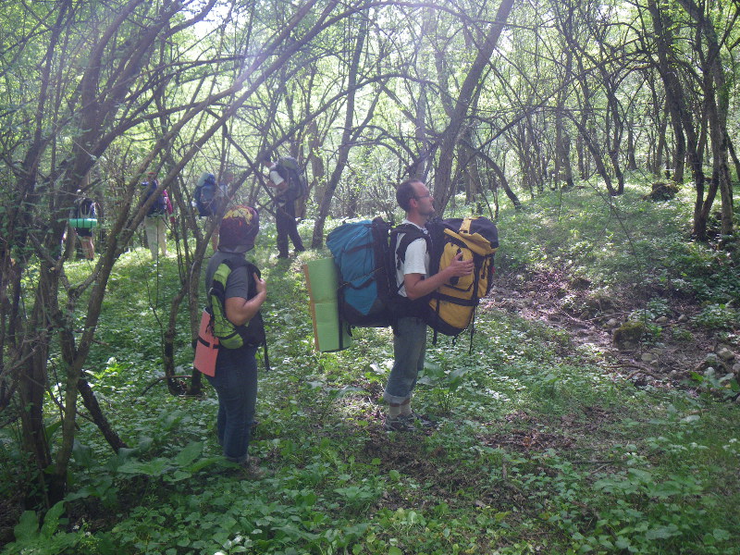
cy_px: 278
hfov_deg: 63.4
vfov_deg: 49.7
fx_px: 599
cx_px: 370
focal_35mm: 28
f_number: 3.5
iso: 100
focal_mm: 5
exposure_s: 1/50
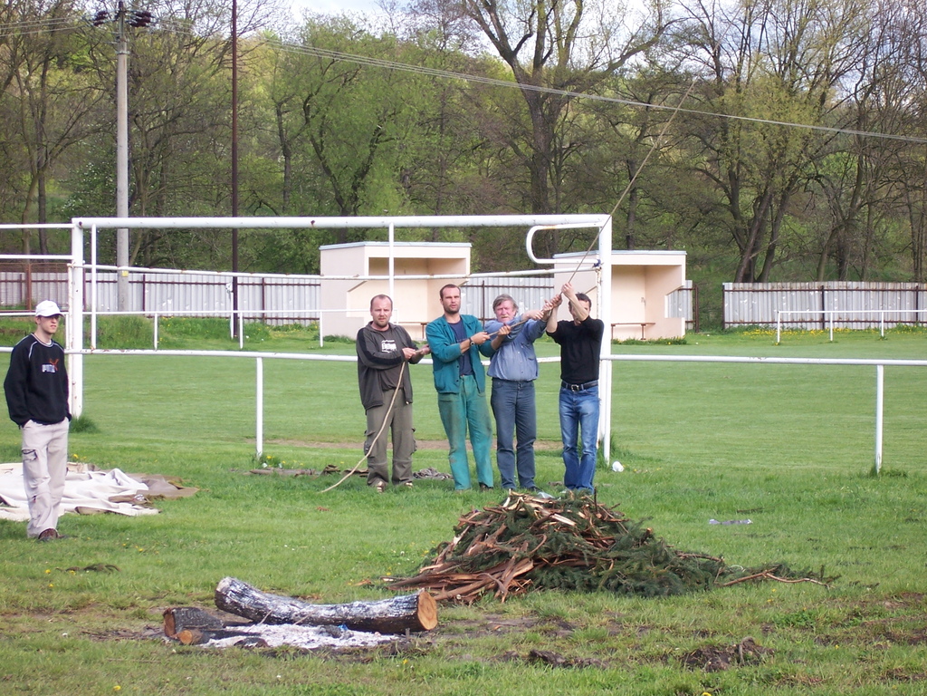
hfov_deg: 14.9
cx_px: 464
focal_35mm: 132
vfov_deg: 11.2
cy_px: 348
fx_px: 3535
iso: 80
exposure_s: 1/180
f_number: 4.8
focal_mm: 22
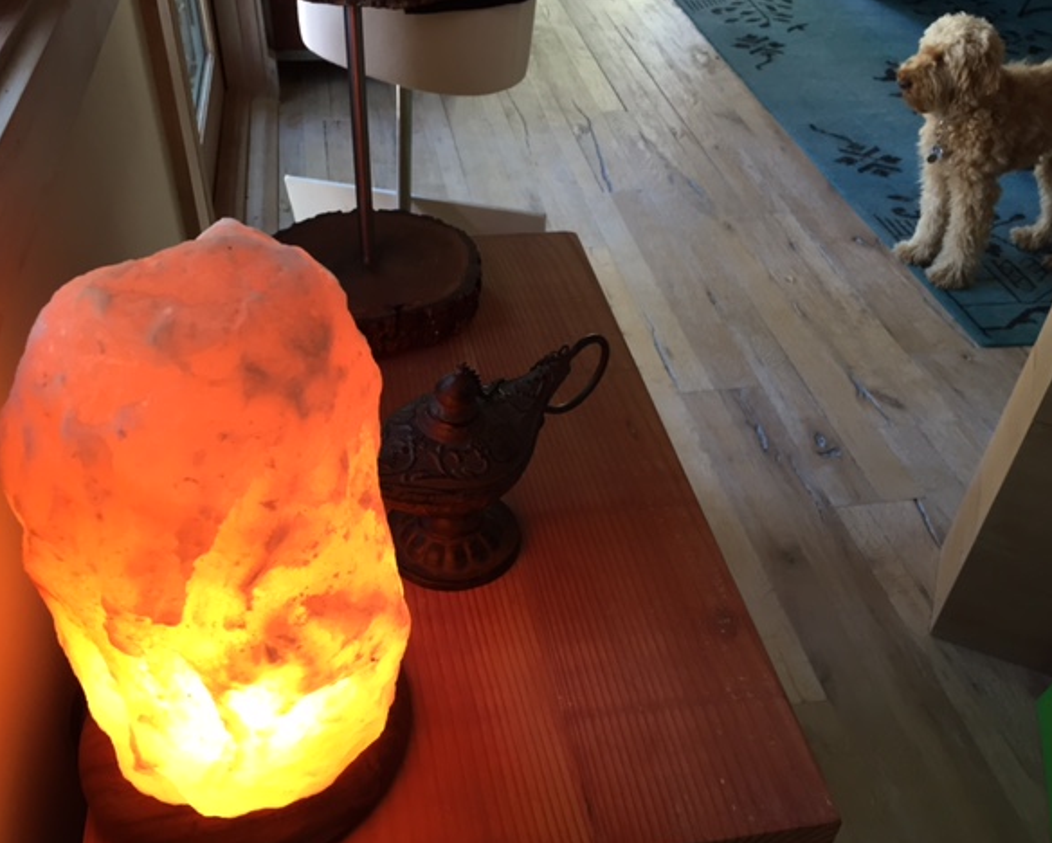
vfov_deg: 47.2
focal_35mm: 31
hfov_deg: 57.1
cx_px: 539
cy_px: 418
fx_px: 966
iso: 64
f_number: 2.2
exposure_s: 1/30
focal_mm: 4.15
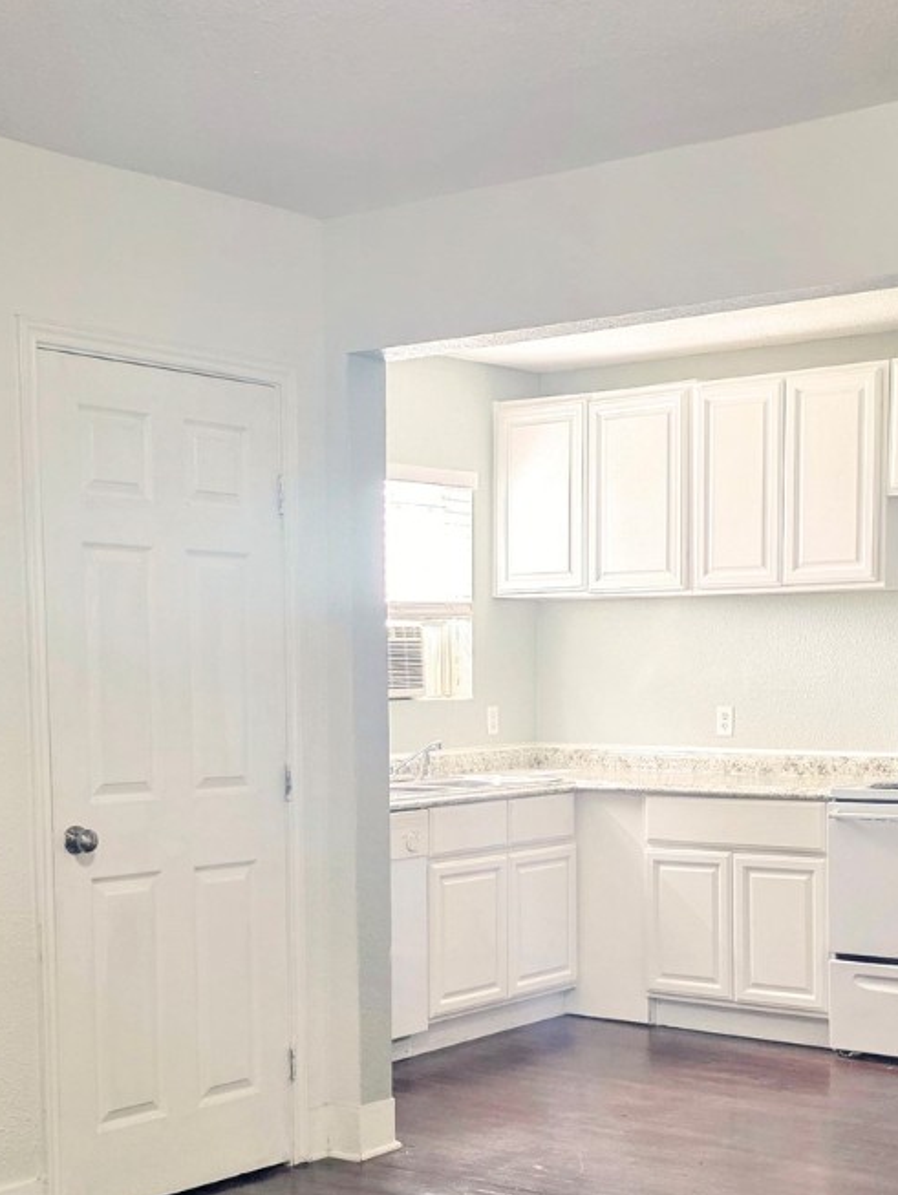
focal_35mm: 54
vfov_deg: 35.1
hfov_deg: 27.1
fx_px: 1867
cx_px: 444
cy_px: 830
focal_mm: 6.3
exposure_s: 1/120
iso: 250
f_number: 1.7
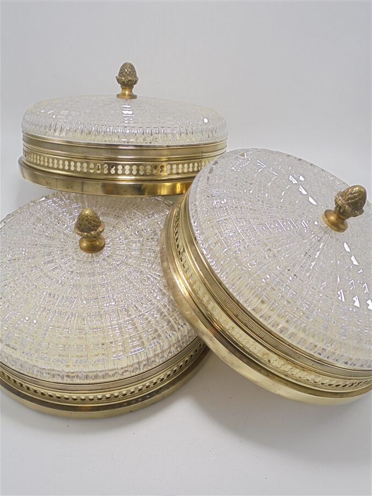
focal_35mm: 34
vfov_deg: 54.0
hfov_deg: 41.8
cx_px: 186
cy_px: 248
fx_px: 487
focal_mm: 6.1
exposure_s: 1/50
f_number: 4
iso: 100
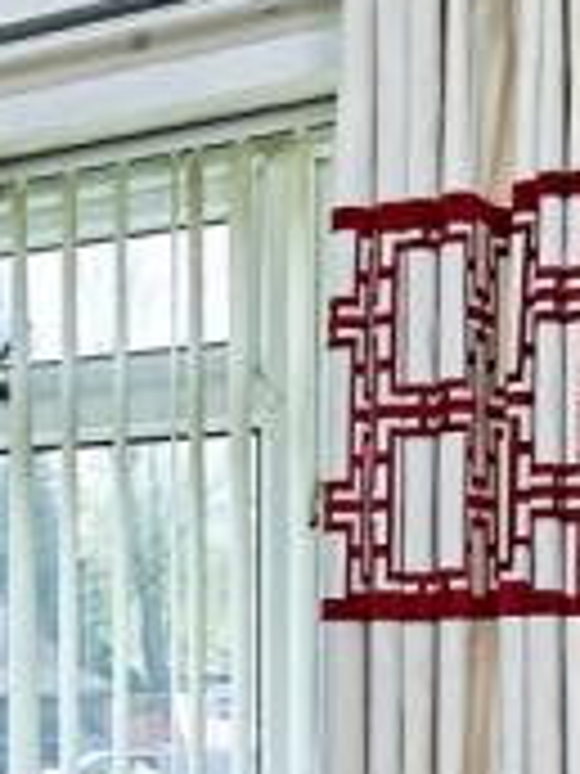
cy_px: 688
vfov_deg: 23.8
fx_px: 1787
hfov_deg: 15.2
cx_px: -549
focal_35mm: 80
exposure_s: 1/100
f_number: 8
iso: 320
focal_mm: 14
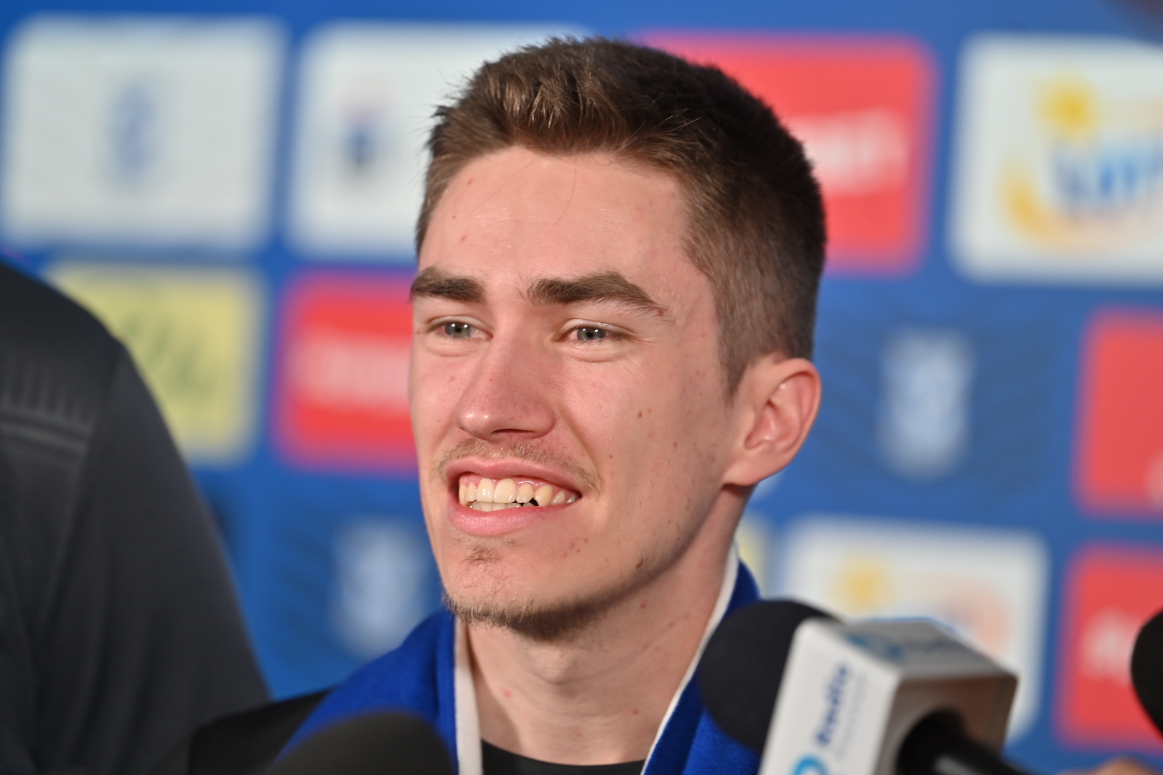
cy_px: 388
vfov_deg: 8.3
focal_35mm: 165
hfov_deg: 12.5
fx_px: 5330
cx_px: 582
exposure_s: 1/160
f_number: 2.8
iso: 320
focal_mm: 165
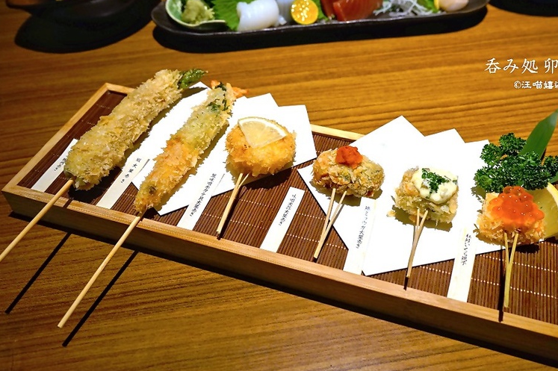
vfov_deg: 39.9
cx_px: 303
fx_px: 511
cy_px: 177
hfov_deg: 57.2
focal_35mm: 33
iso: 2500
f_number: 6.3
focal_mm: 29
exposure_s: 1/60
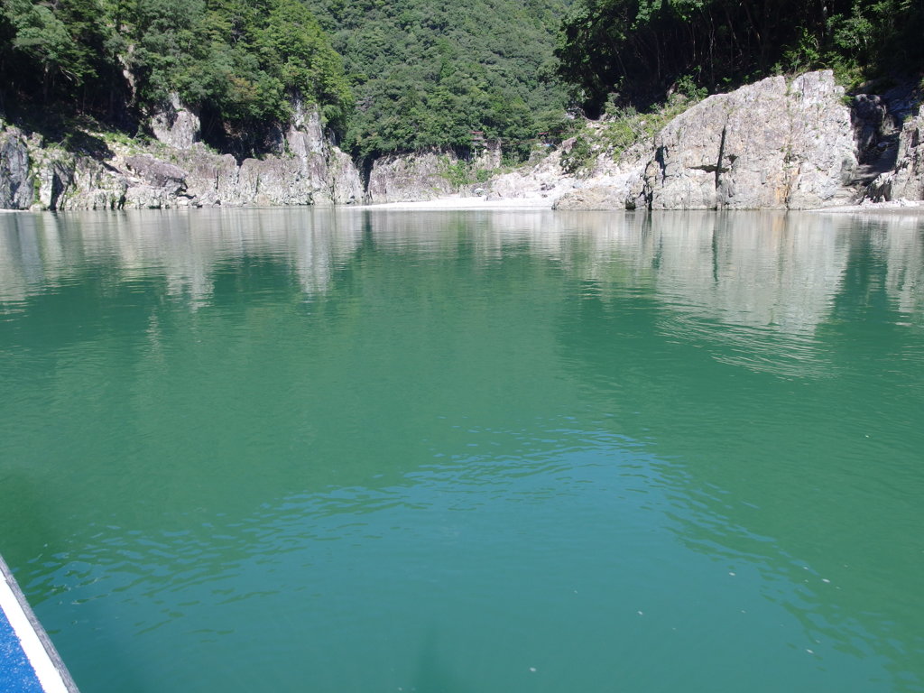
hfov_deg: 63.4
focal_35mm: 28
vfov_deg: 49.7
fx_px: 747
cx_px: 462
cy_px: 346
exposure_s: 1/500
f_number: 3.2
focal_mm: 6
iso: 100
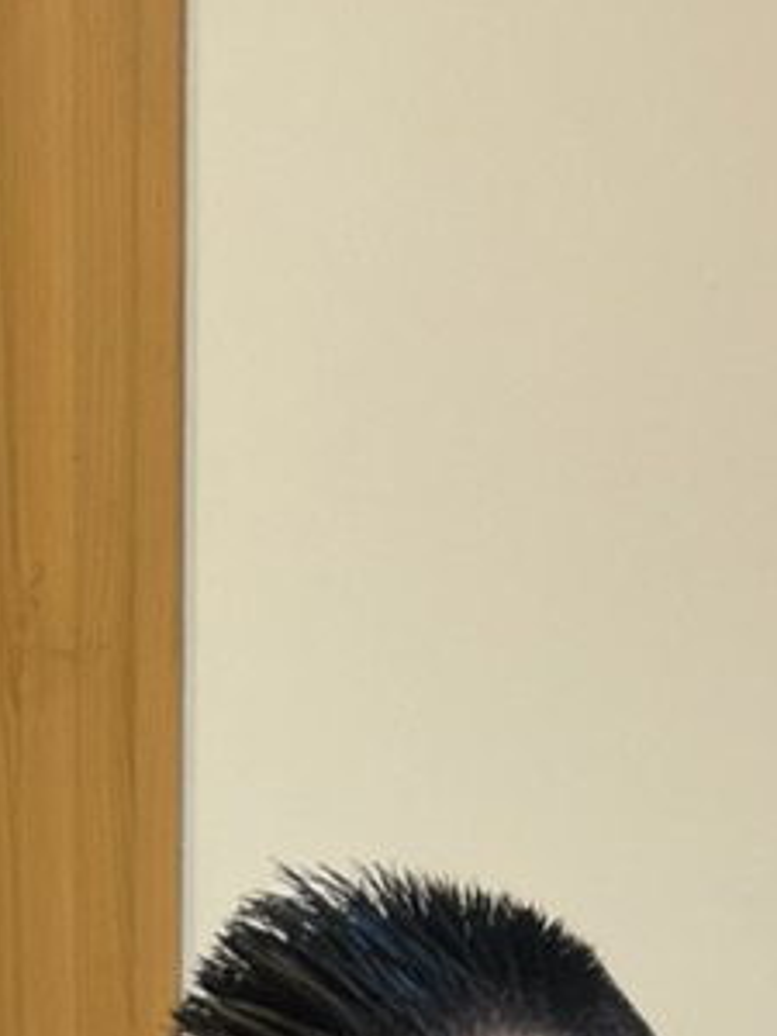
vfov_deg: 16.4
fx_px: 3113
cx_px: 41
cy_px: 1754
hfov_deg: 14.1
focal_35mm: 104
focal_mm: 4.2
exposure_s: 1/100
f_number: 1.6
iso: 50
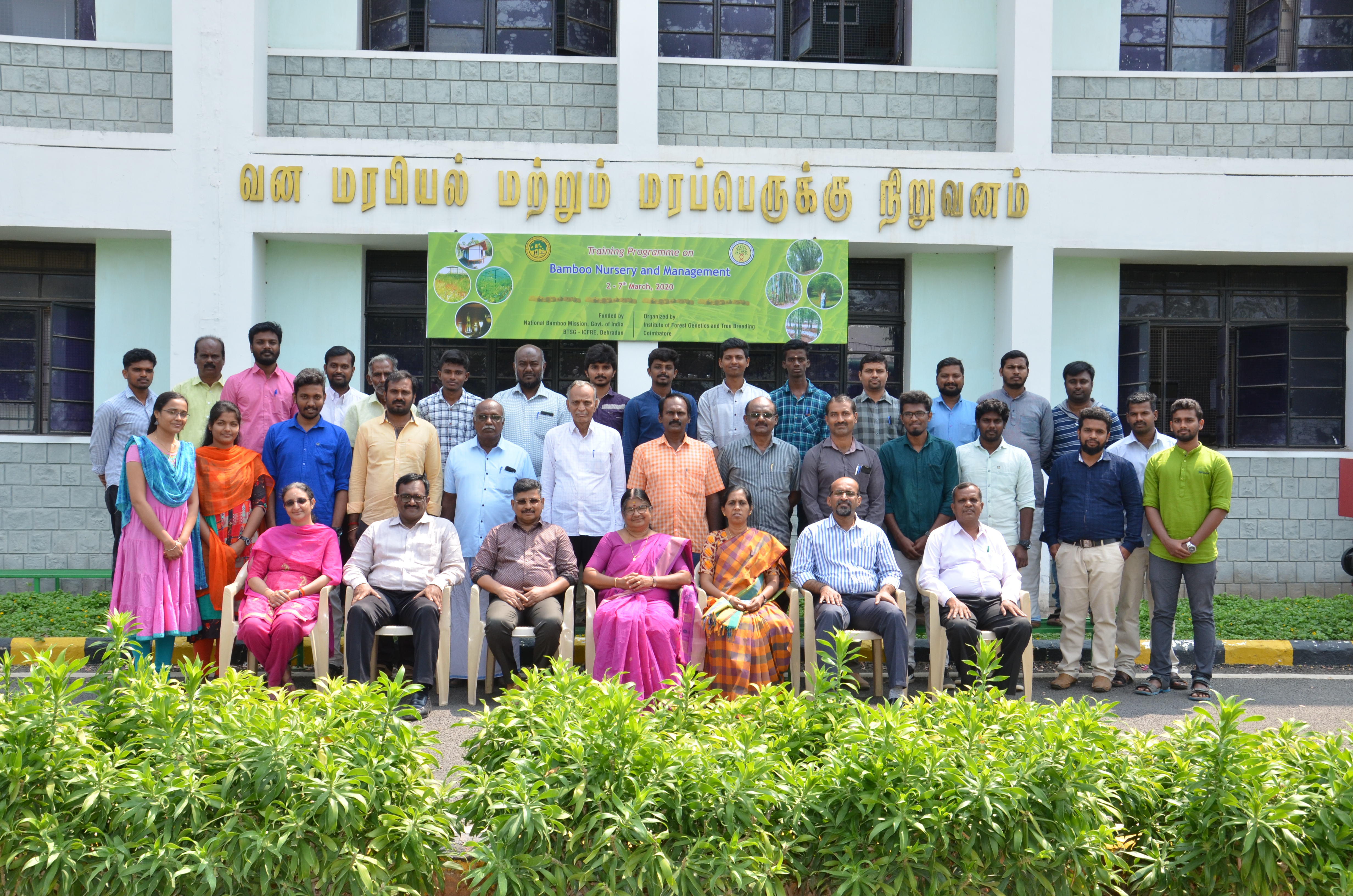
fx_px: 1350
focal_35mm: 36
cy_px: 448
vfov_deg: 36.7
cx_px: 676
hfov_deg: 53.2
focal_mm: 24
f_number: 9
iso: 400
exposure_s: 1/250
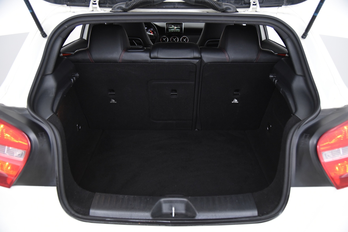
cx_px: 174
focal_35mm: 30
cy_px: 116
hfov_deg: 61.9
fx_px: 290
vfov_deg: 43.6
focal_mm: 30
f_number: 4
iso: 4000
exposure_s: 1/80
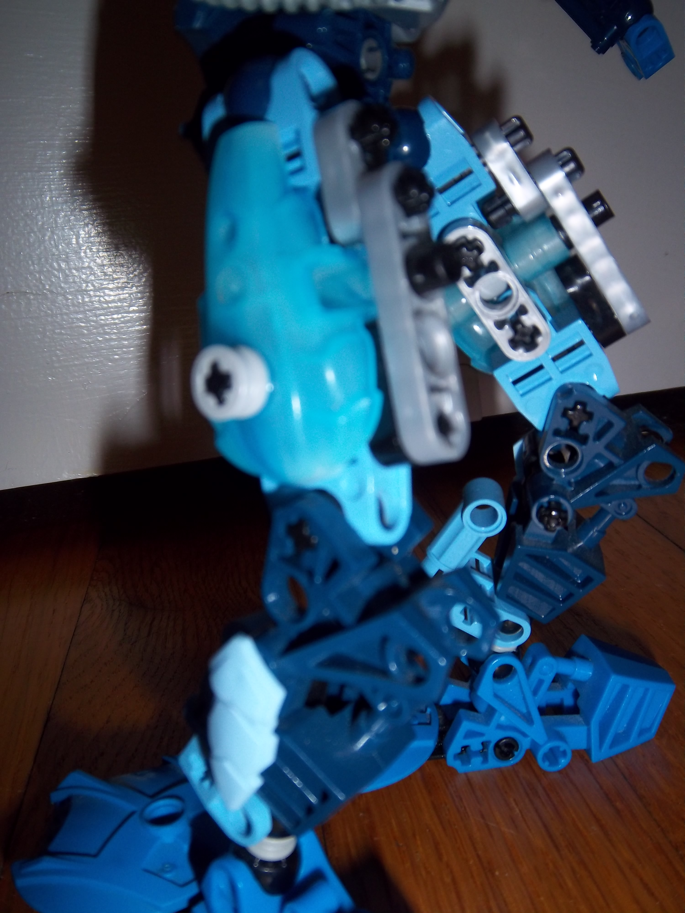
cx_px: 342
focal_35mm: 35
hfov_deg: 40.7
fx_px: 923
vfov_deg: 52.6
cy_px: 456
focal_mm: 6.17
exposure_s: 1/40
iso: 64
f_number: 3.86
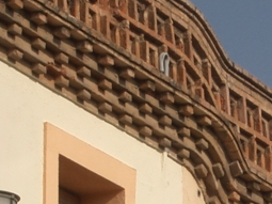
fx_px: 2592
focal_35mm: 330
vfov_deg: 4.5
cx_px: 231
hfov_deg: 6.0
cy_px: 210
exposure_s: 1/320
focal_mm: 17.4
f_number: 7.7
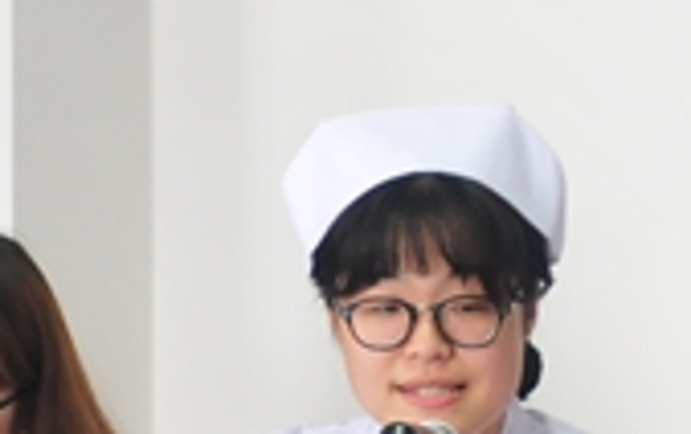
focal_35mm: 356
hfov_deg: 5.9
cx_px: 425
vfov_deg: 3.7
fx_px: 6711
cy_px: 446
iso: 800
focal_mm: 58
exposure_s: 1/80
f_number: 2.8
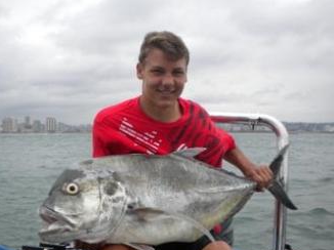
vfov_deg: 33.4
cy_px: 153
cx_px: 154
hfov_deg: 43.8
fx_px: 415
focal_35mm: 43
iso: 119
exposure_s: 1/500
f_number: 3.1
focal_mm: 6.3
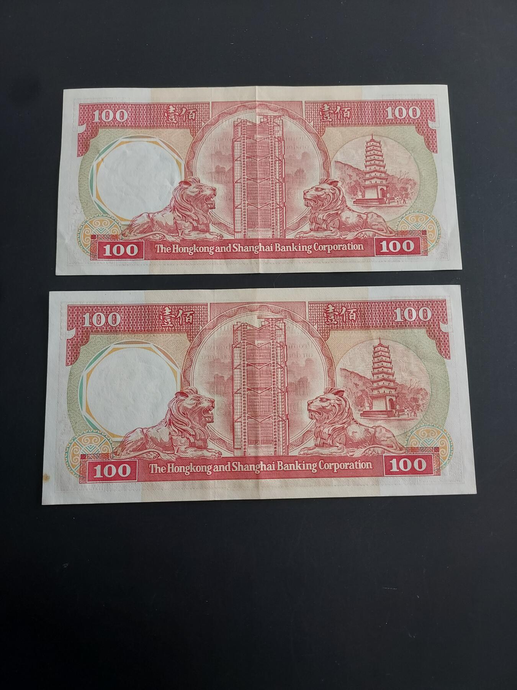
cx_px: 258
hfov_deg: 56.8
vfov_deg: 71.6
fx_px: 478
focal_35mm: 24
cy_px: 345
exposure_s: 1/50
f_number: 1.8
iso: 64
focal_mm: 4.6
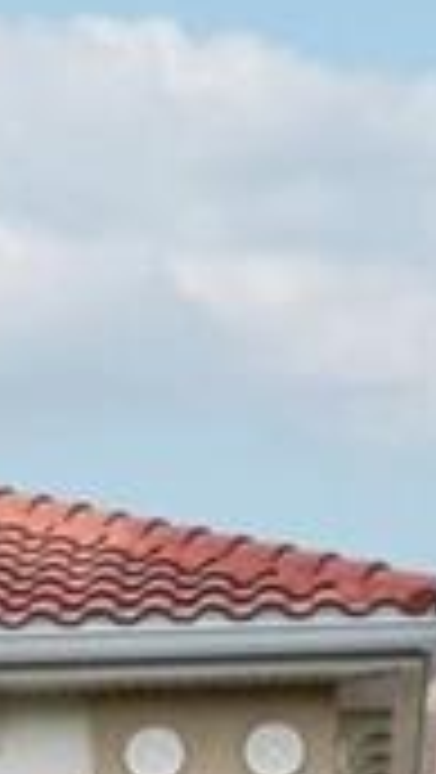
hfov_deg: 5.1
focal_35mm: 234
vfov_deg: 9.0
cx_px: -544
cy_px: 1188
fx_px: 4800
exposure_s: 1/800
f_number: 8
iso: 400
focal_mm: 24
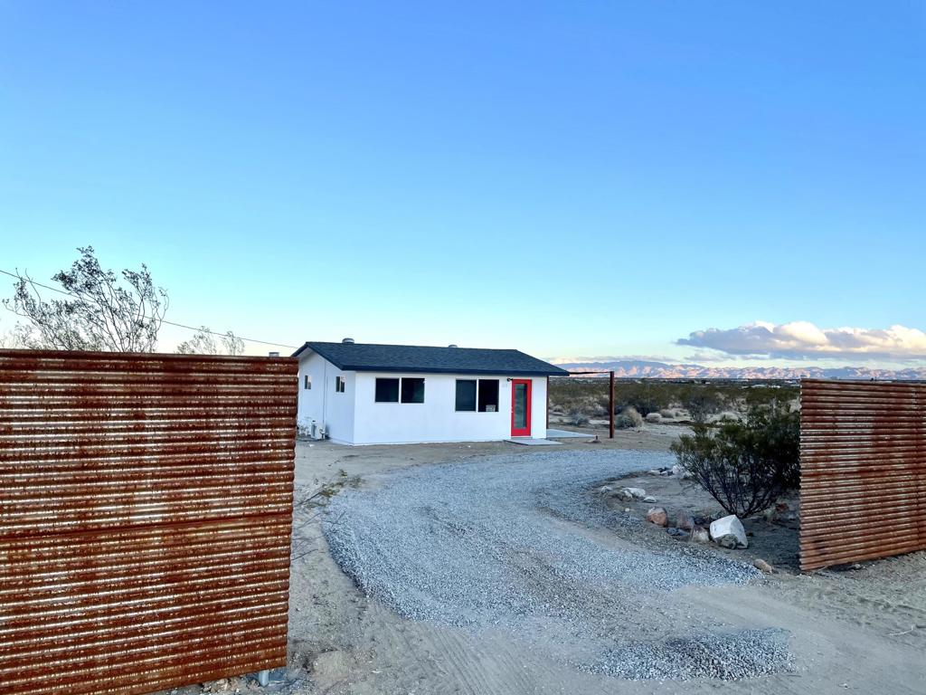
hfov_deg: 67.3
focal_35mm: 26
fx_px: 696
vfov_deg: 53.1
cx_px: 463
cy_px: 348
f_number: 1.6
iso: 32
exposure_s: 1/1553
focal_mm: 4.2
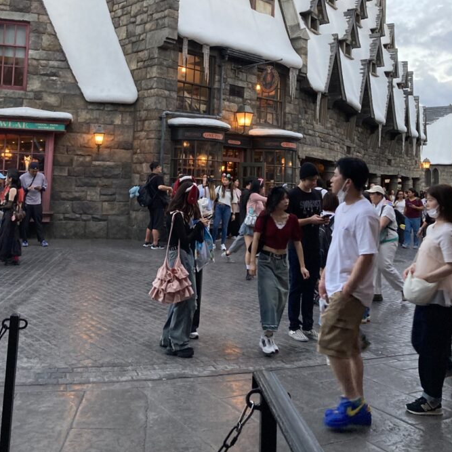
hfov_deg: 43.8
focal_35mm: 38
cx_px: 199
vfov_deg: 43.1
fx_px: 561
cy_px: 140
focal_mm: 3.99
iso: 100
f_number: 1.8
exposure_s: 1/60
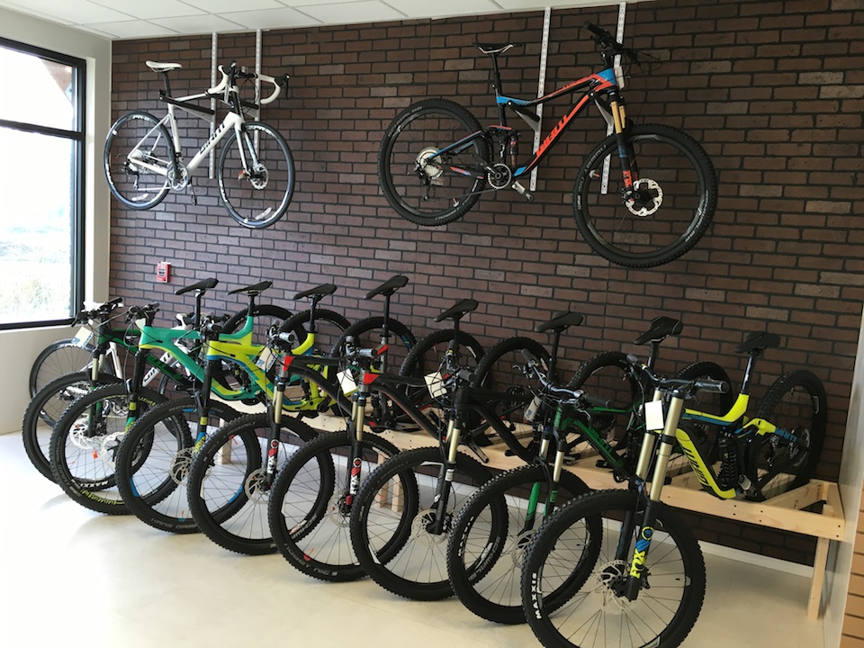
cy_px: 324
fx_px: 724
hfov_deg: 61.7
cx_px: 432
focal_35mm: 29
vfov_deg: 48.2
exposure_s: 1/30
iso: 25
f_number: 2.2
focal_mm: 4.15
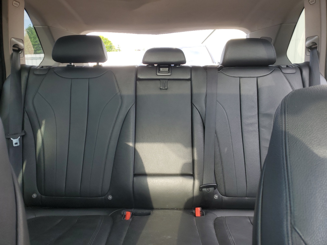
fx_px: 246
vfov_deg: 53.1
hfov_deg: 67.3
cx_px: 164
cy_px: 122
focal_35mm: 26
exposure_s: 1/208
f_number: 1.5
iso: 50
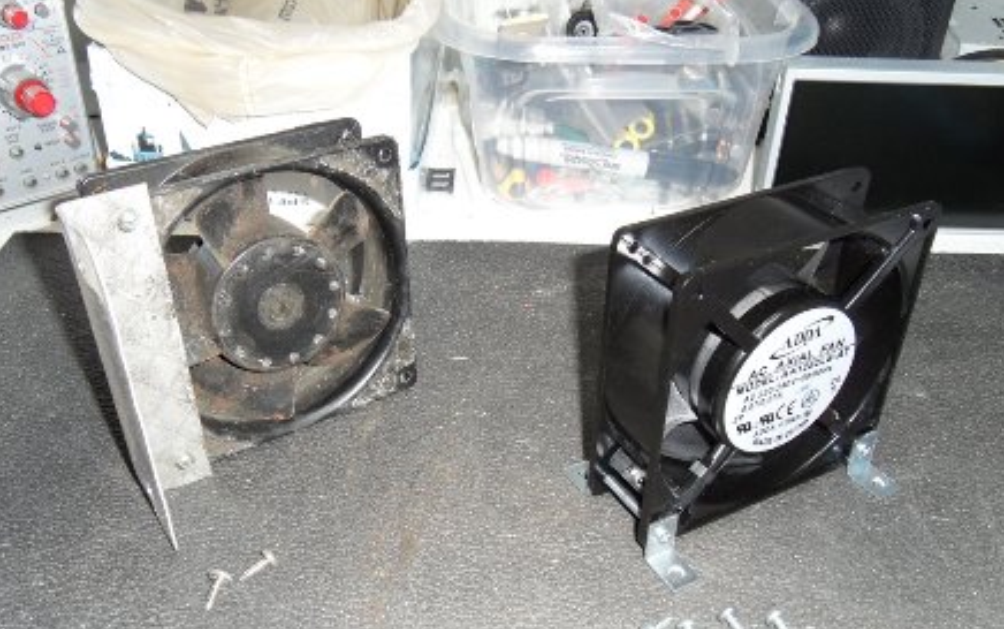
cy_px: 366
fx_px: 1013
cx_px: 495
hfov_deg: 52.7
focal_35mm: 37
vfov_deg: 34.4
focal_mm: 6
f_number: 3.6
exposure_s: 1/45
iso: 200
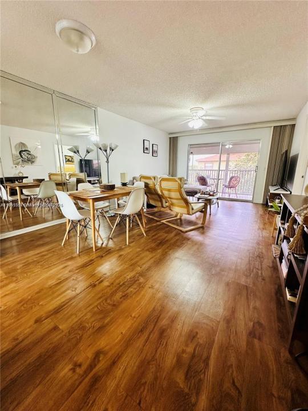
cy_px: 206
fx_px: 166
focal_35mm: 14
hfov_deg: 85.7
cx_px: 154
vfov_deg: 102.1
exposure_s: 1/60
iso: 250
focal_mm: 2.22
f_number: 2.2
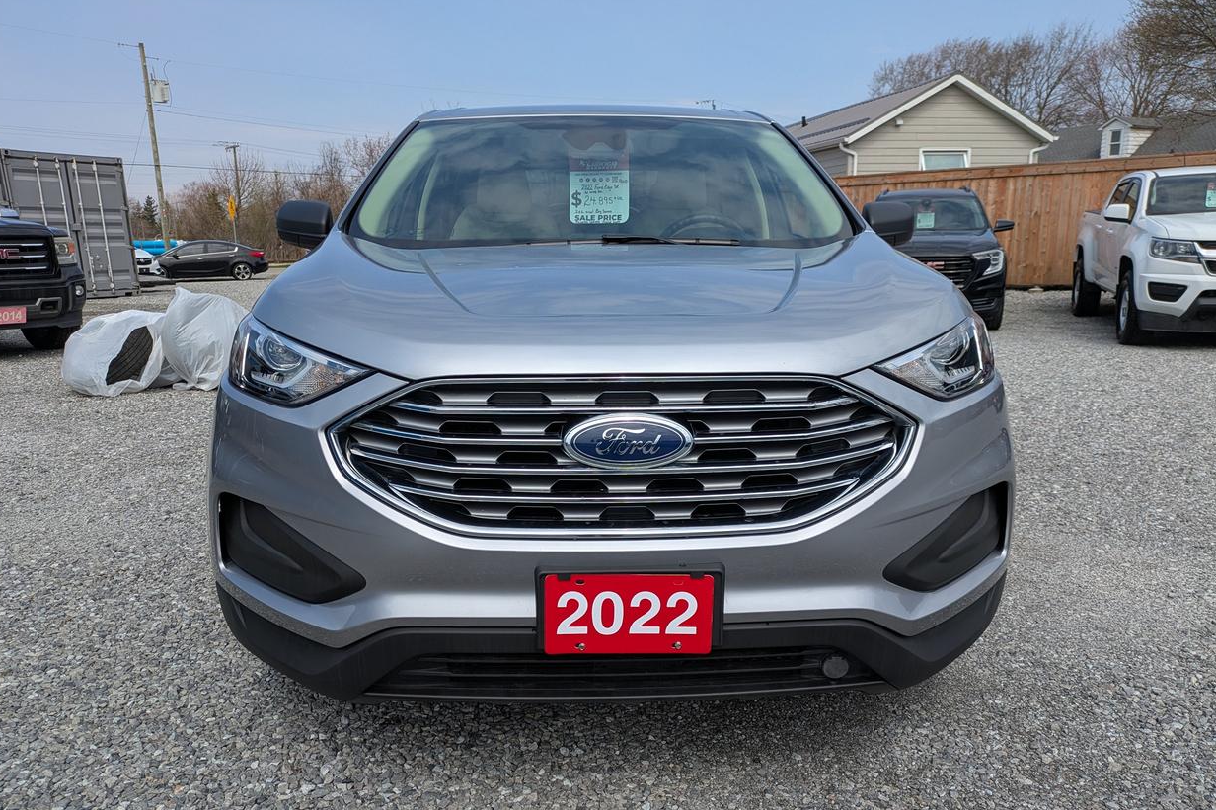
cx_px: 618
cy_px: 464
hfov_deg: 67.4
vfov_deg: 47.8
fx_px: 912
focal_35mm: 27
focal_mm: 5.43
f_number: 1.89
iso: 40
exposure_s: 1/2841
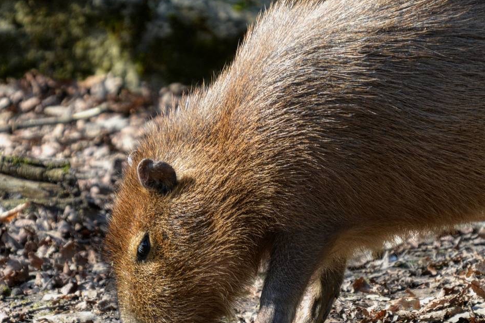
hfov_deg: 3.0
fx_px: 9295
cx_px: 303
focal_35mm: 690
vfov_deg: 2.0
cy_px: 172
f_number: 6
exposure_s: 1/500
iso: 1000
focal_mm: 270
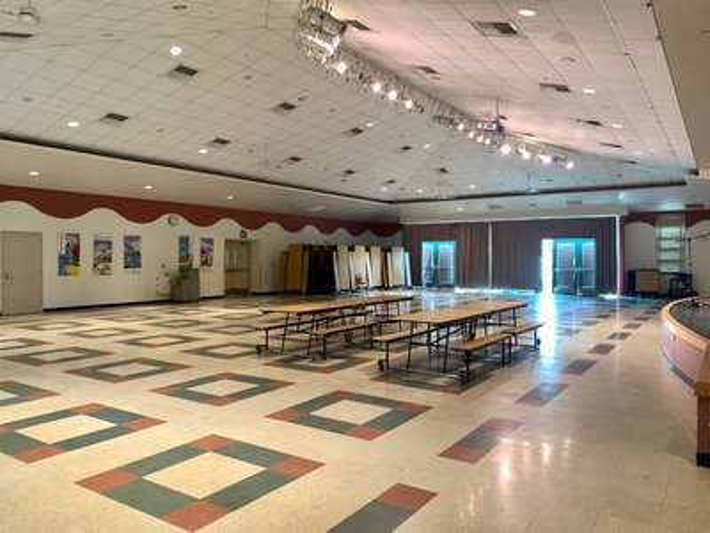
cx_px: 355
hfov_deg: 67.3
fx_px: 533
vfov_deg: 53.1
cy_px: 266
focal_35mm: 26
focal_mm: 4.25
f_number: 1.8
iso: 160
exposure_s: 1/60
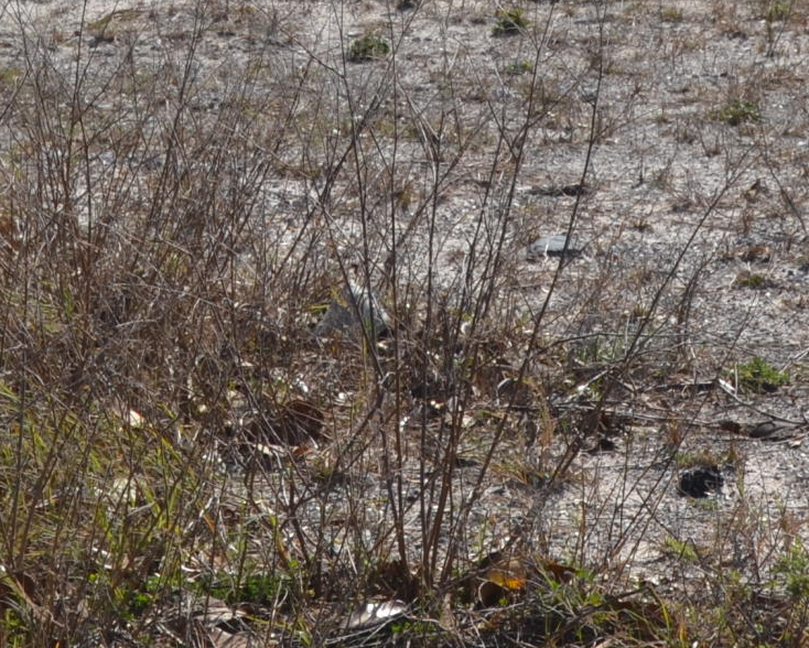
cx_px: 302
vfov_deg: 10.7
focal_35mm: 138
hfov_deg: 13.9
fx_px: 3306
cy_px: -401
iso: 100
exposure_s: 1/320
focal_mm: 24
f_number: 9
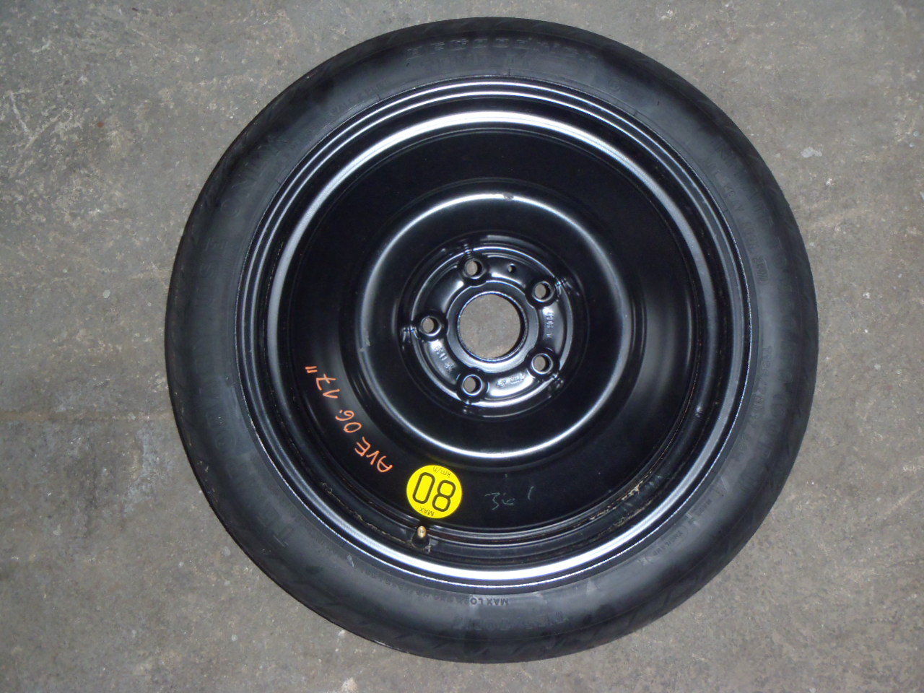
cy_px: 346
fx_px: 1014
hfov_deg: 49.0
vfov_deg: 37.7
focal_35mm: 38
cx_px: 462
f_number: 4.6
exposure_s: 1/40
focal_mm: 6.83
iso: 320
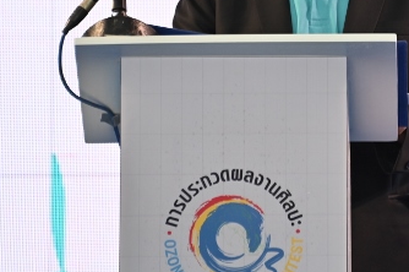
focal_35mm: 719
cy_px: -45
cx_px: 329
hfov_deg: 2.9
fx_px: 8160
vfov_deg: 1.9
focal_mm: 300
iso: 250
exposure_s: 1/40
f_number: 5.6
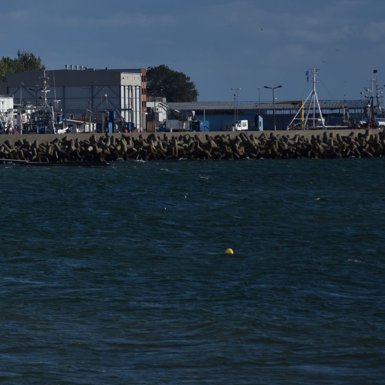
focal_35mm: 317
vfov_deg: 5.5
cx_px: -1
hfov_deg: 5.5
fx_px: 3989
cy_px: 122
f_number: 5.6
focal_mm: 105
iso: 100
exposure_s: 1/2000
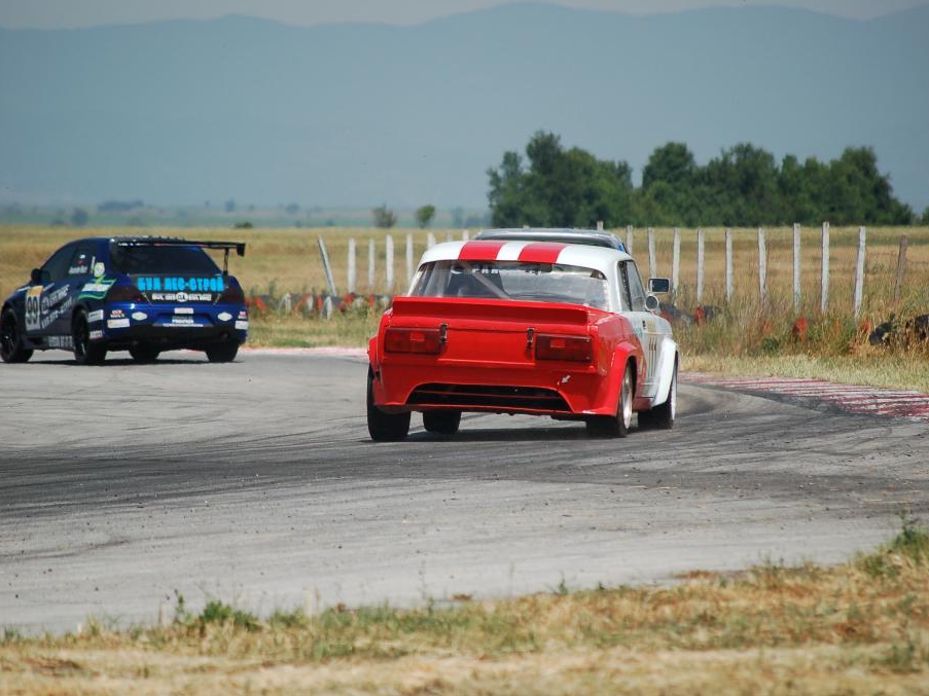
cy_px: 348
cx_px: 467
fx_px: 8775
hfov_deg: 6.1
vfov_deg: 4.5
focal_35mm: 327
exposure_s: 1/1250
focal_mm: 200
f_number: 5.6
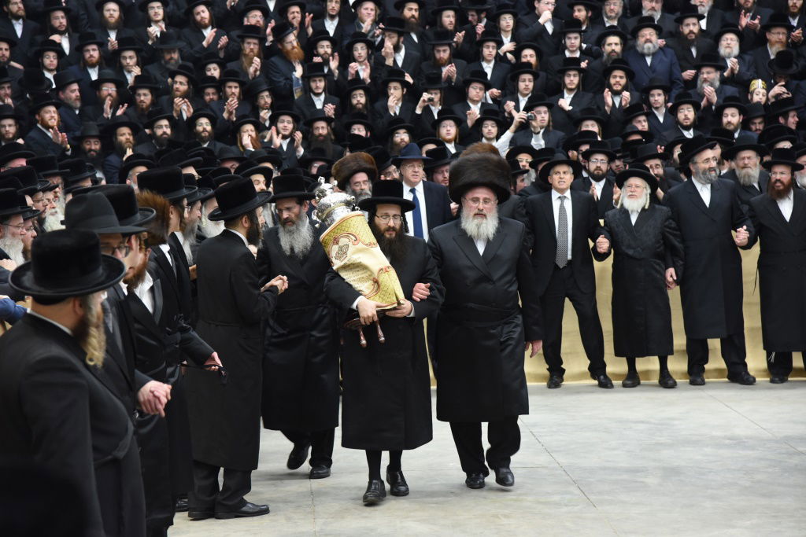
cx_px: 403
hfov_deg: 20.8
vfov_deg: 14.0
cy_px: 268
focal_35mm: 98
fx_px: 2194
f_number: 5
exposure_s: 1/100
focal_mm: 98
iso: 2500
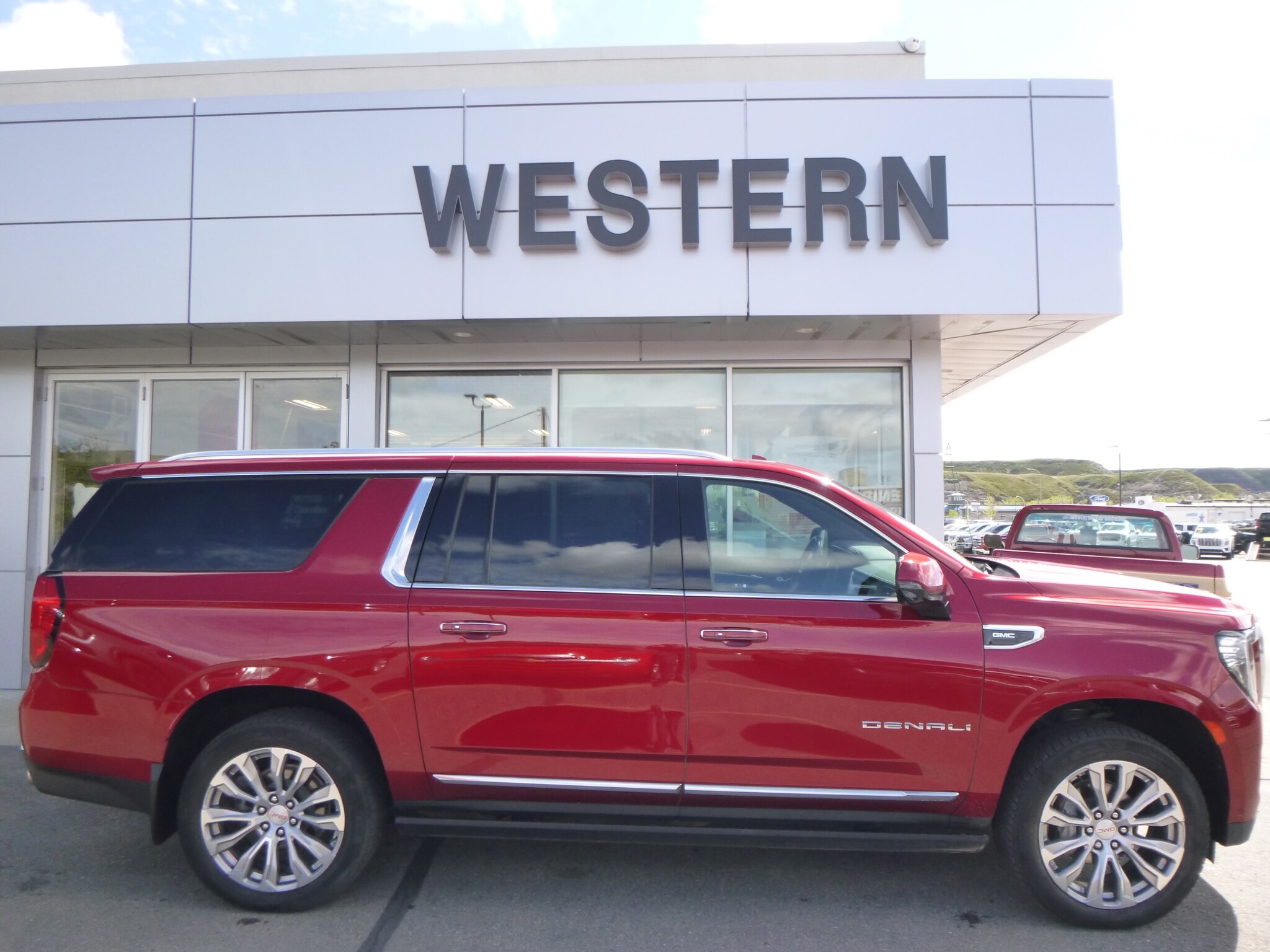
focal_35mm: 25
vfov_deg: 54.9
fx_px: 917
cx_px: 635
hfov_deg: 69.4
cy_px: 476
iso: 160
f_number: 3.9
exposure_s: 1/200
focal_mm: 4.5
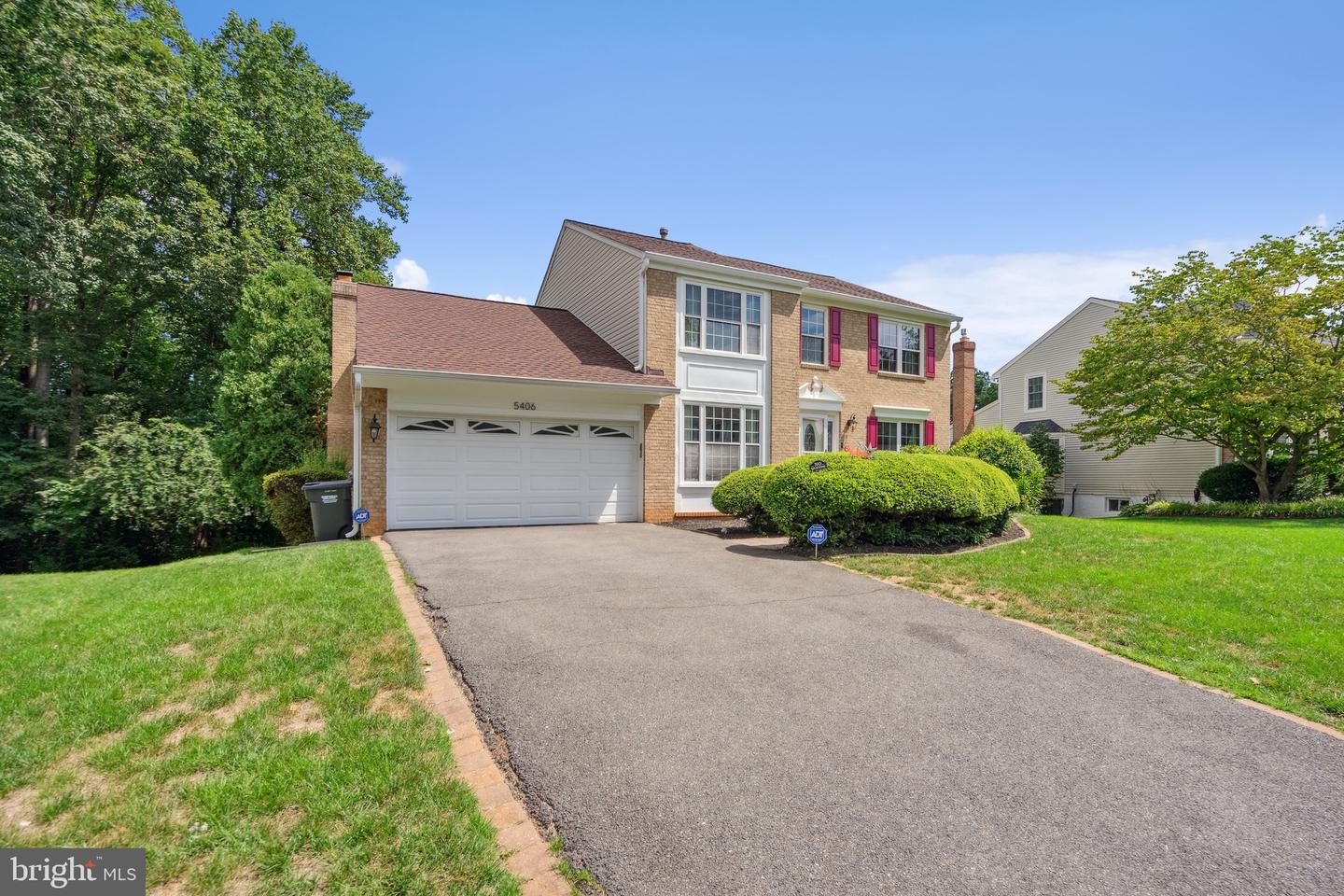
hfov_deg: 96.7
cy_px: 448
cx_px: 672
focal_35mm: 16
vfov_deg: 73.7
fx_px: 597
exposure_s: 1/1600
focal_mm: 16
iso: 800
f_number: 8
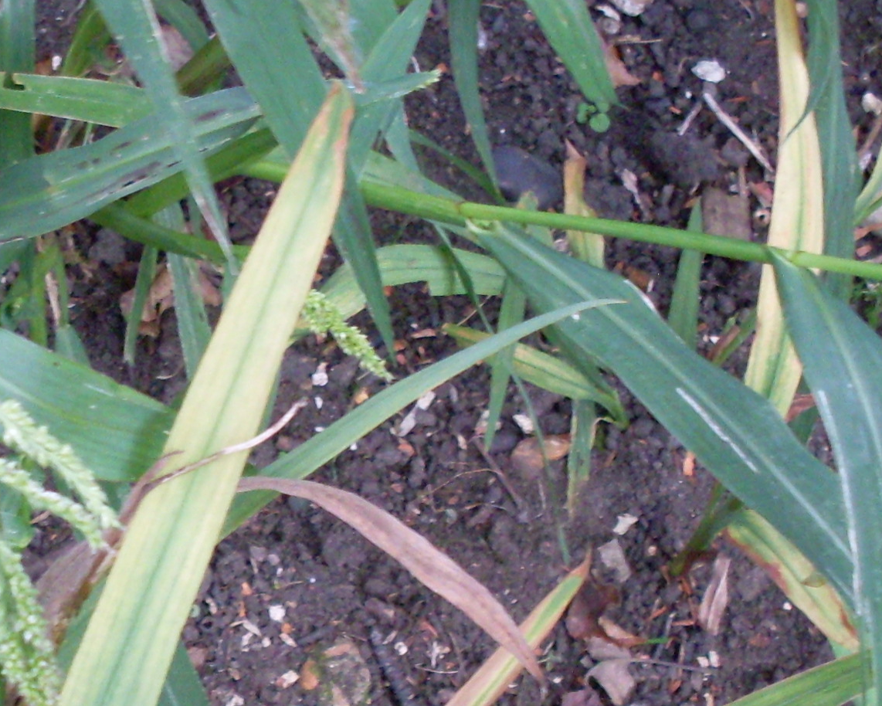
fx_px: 2767
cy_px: 494
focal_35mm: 106
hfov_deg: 17.8
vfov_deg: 14.5
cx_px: 75
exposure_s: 1/45
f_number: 2.8
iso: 200
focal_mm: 6.3
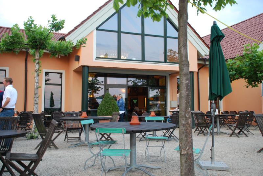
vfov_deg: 37.0
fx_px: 263
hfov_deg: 53.1
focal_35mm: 36
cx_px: 132
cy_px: 88
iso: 400
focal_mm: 24
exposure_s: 1/40
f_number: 4
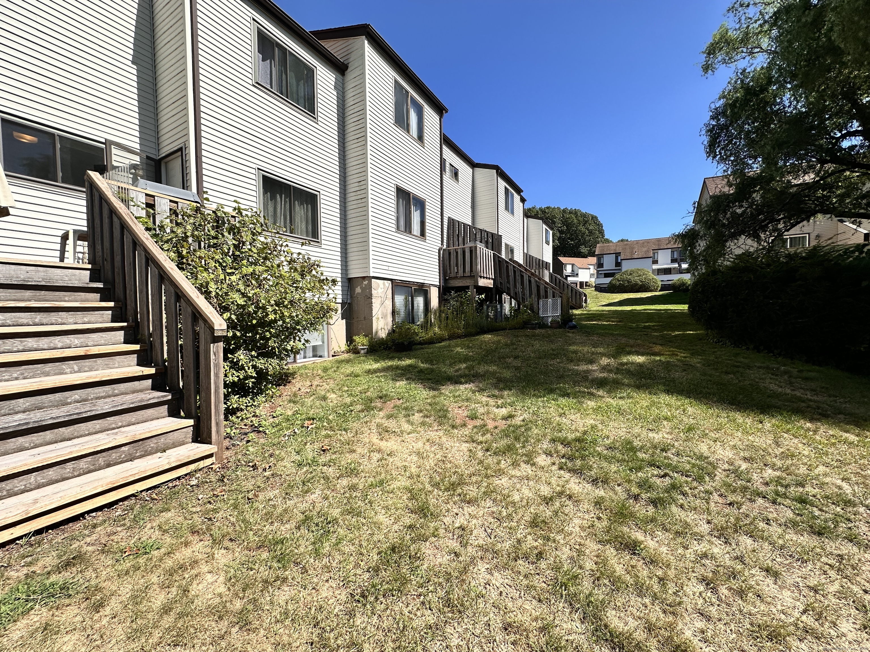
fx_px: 352
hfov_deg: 102.1
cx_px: 435
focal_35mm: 14
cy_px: 326
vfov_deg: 85.7
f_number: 2.2
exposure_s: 1/1553
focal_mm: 2.22
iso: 50
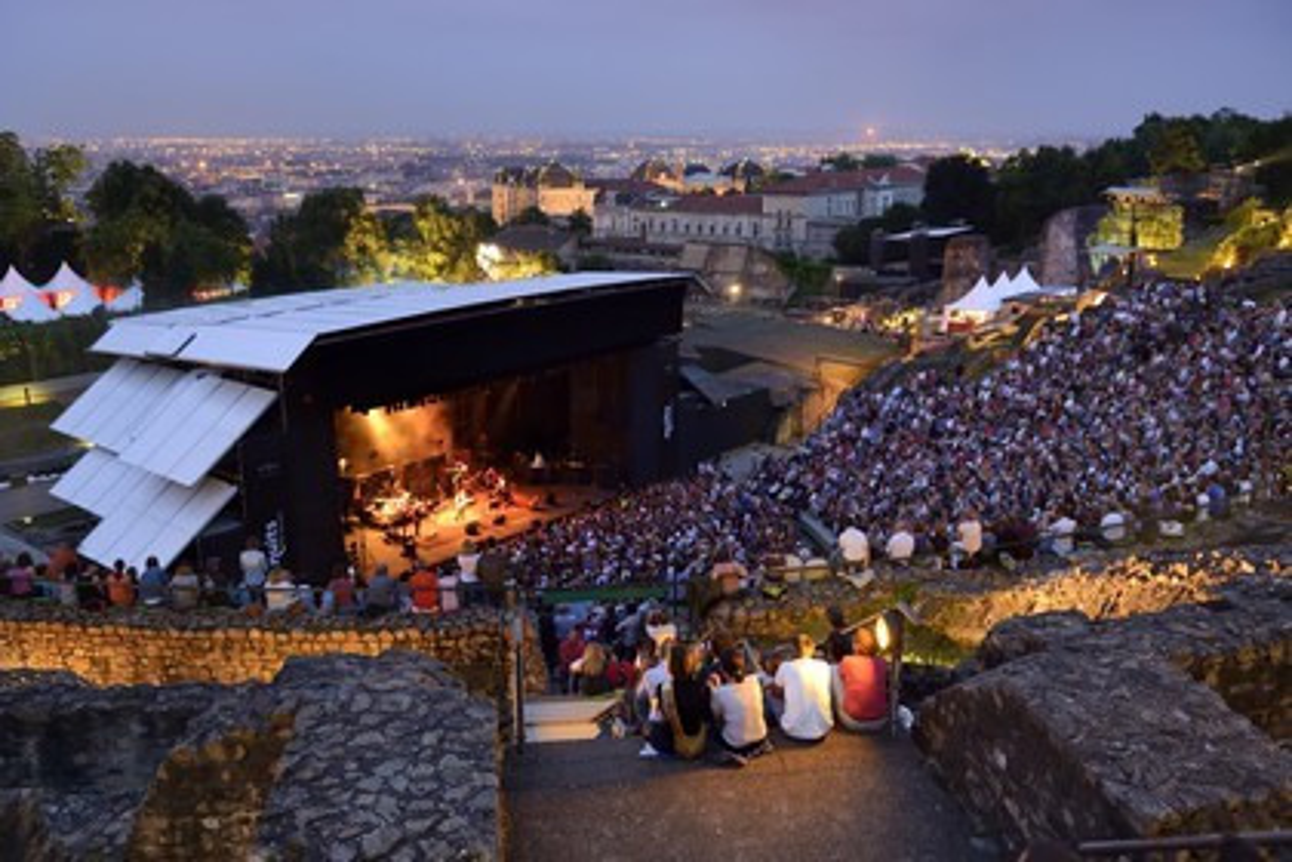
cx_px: 646
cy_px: 431
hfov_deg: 58.7
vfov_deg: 41.1
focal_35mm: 32
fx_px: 1148
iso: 1000
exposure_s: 1/2
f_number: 4.5
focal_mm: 32
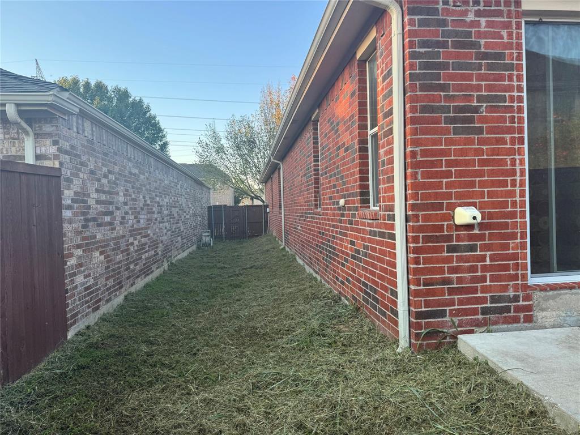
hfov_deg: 71.6
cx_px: 290
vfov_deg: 56.8
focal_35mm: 24
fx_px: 402
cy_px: 218
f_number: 1.78
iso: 64
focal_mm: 6.76
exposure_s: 1/247
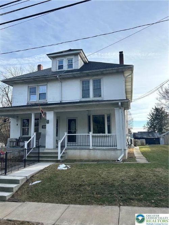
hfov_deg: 53.0
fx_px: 169
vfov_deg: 67.3
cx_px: 84
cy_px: 112
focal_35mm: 26
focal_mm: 5.7
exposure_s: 1/2008
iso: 50
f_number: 1.5
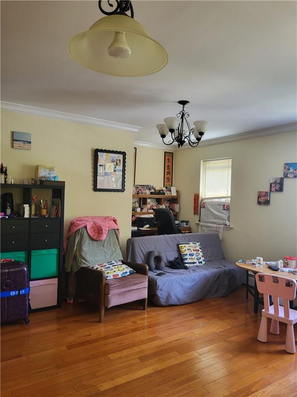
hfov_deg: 53.1
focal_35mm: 26
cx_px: 148
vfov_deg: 67.3
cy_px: 198
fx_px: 297
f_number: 1.8
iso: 200
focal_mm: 5.4
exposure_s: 1/40
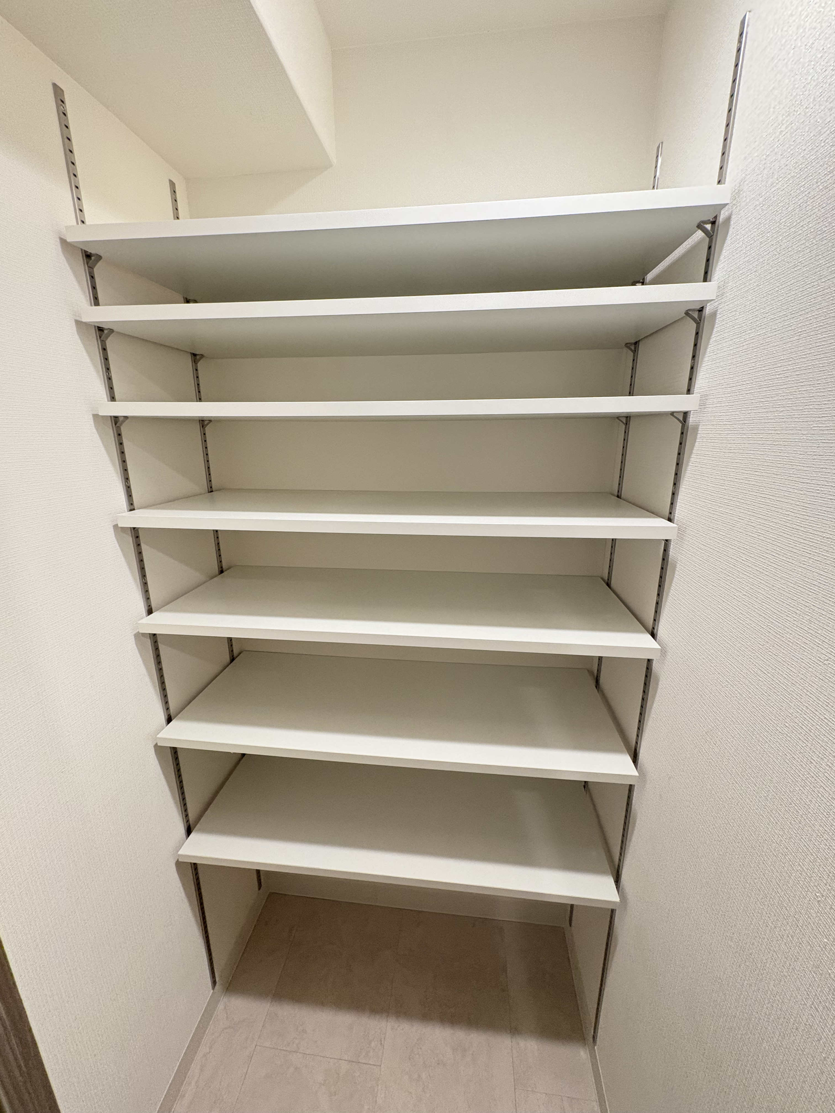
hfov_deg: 85.7
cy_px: 556
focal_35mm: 14
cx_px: 418
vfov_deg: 102.1
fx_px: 450
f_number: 2.2
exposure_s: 1/60
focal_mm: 2.22
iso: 500
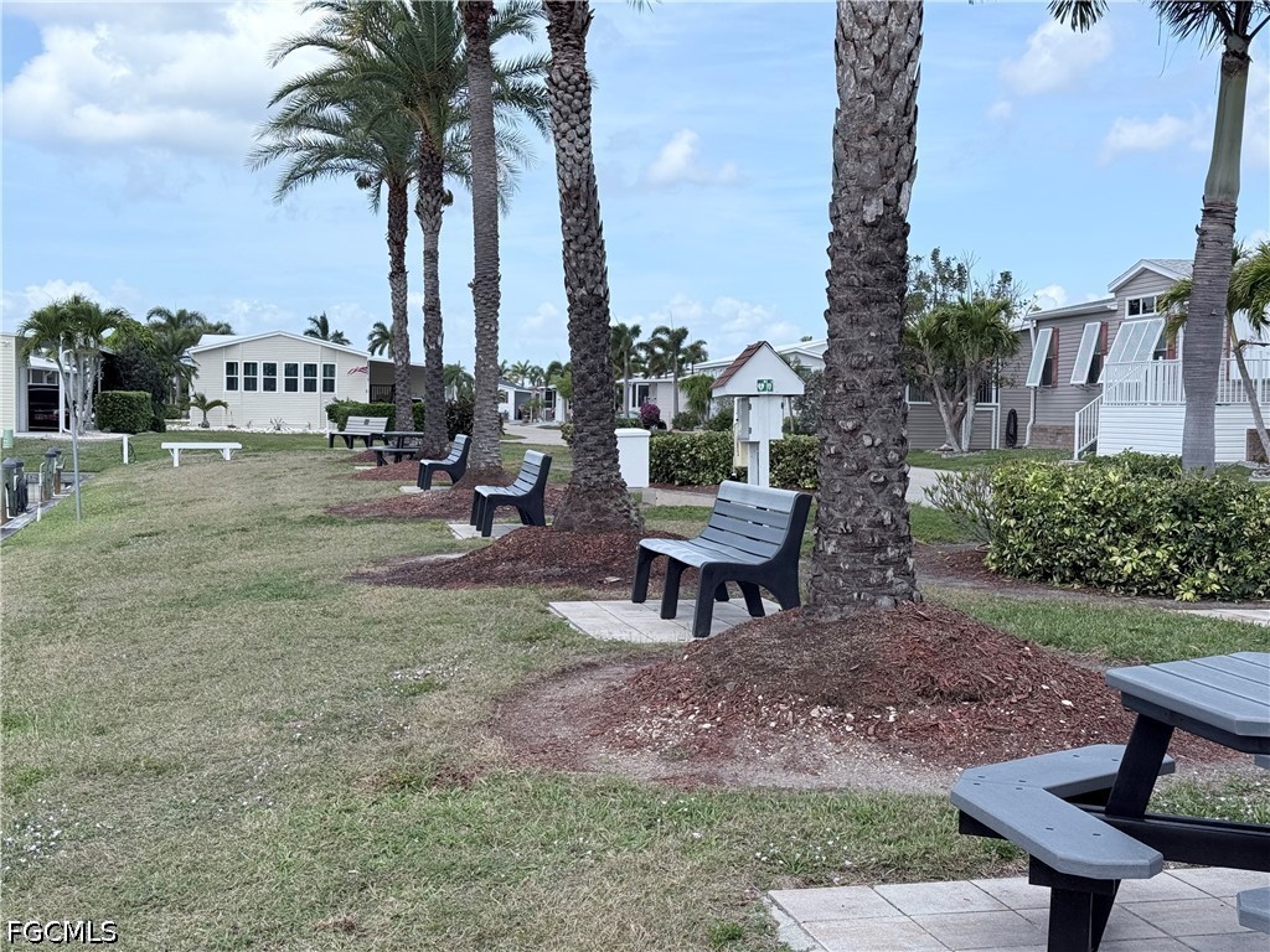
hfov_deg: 39.7
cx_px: 635
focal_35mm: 48
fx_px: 1761
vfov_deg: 30.3
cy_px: 476
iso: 64
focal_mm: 6.76
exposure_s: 1/4098
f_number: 1.78
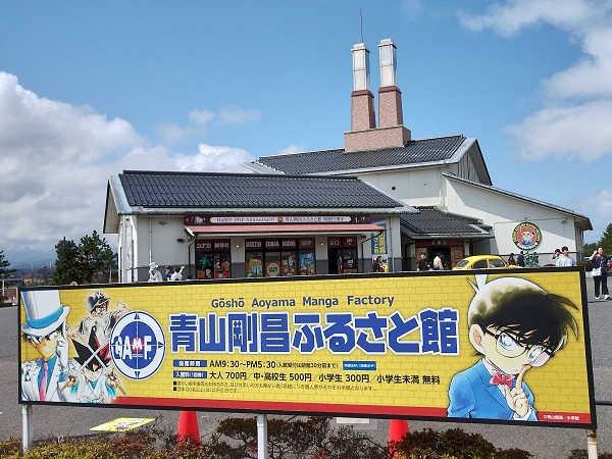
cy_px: 230
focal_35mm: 28
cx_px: 306
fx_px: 495
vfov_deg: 49.7
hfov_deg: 63.4
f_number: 1.8
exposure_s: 1/742
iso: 100
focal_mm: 4.27
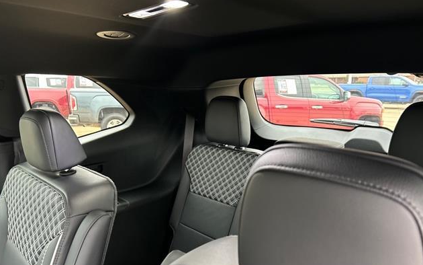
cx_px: 211
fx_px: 323
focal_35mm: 28
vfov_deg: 44.4
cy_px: 155
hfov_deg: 66.5
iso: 500
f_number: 1.5
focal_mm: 5.7
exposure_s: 1/60
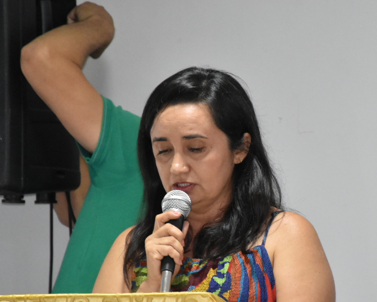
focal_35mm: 390
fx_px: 4351
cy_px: 215
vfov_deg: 4.0
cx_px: 238
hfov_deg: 5.0
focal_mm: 140
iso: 3200
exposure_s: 1/100
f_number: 5.6
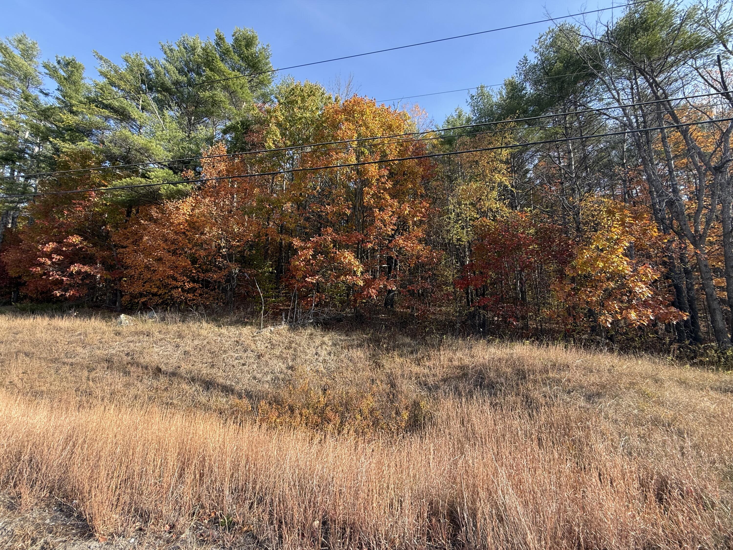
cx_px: 366
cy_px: 275
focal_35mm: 14
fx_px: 296
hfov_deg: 102.1
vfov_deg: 85.7
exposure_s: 1/298
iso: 50
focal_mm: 2.22
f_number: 2.2
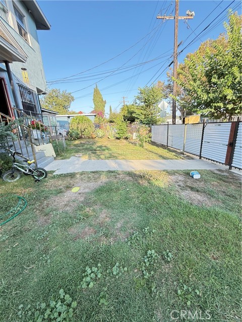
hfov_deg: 85.7
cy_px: 161
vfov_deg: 102.1
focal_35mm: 14
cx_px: 121
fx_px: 130
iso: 64
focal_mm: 2.22
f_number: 2.2
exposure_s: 1/117
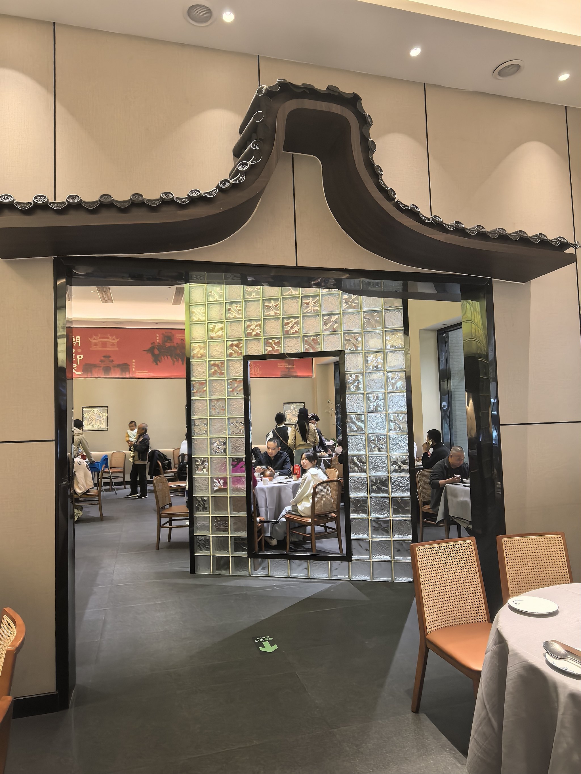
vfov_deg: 76.4
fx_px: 492
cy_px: 387
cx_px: 290
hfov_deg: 61.1
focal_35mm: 22
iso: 200
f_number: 2.2
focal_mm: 1.95
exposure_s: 1/50
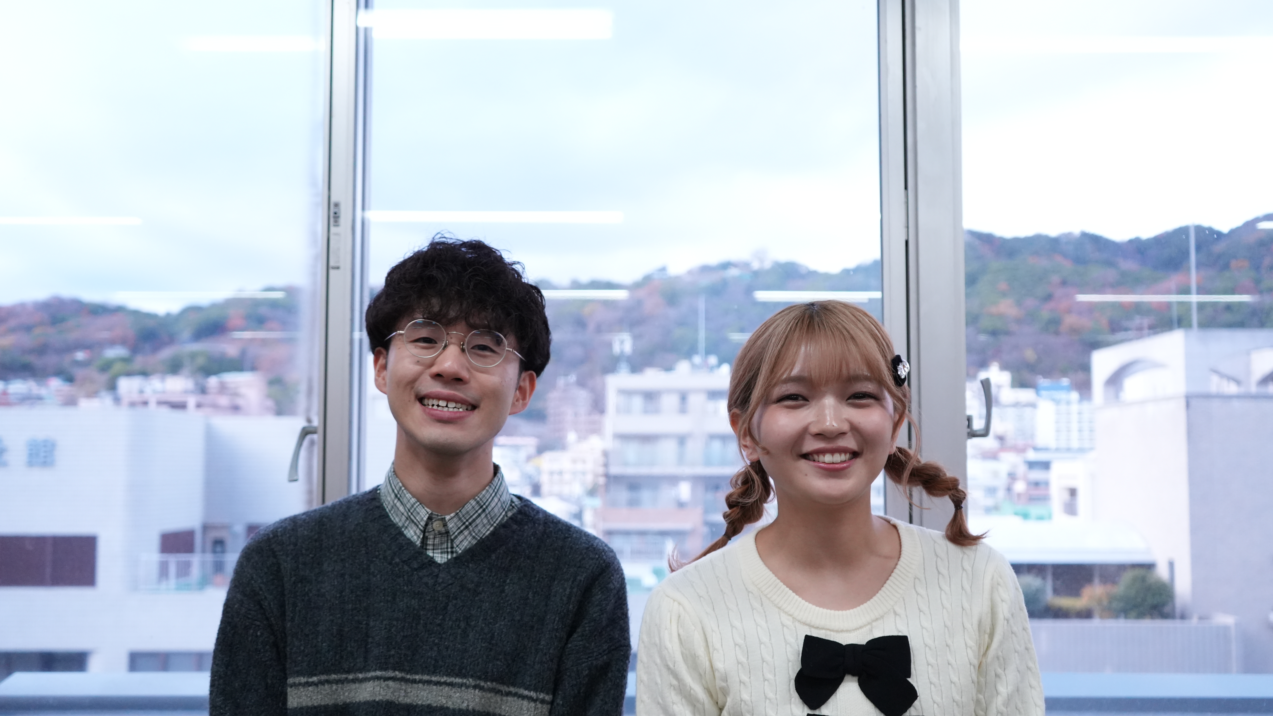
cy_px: 395
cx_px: 637
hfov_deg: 58.0
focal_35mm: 34
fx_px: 1148
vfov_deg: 34.6
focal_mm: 32
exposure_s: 1/1250
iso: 4000
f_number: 4
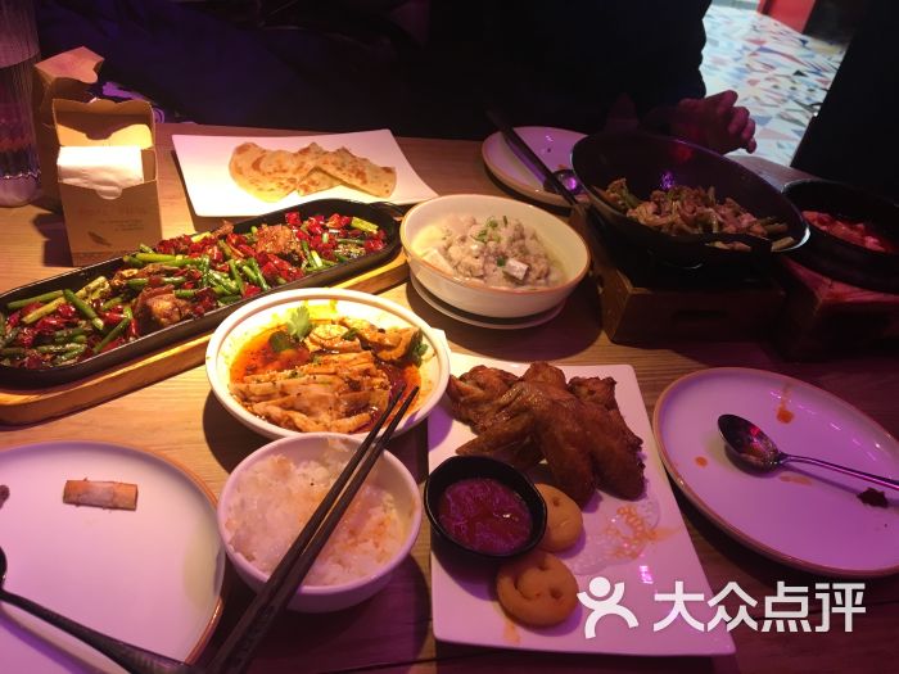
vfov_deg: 48.2
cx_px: 450
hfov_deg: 61.7
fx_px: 753
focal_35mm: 29
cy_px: 337
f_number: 2.2
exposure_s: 1/33
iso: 50
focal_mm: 4.15
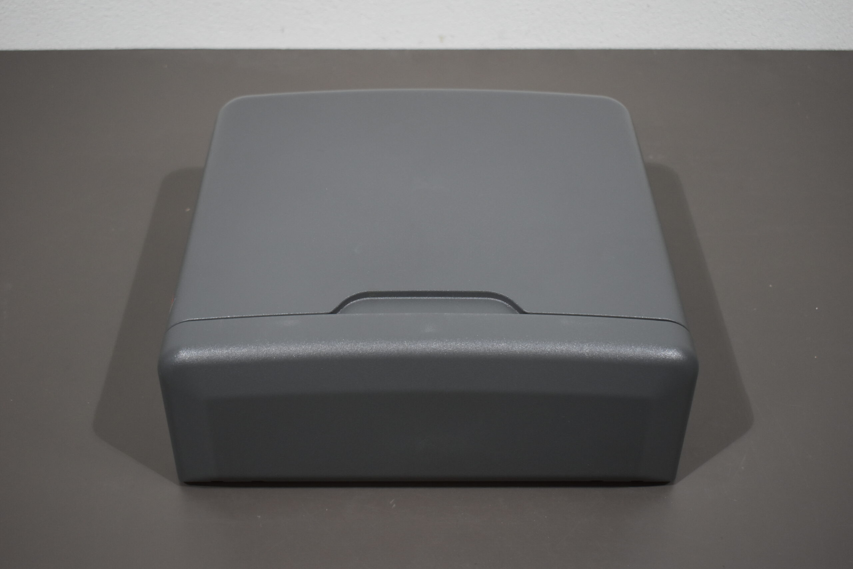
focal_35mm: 48
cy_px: 284
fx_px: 1137
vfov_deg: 28.1
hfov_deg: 41.1
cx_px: 426
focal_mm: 32
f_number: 4.5
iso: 800
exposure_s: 1/160
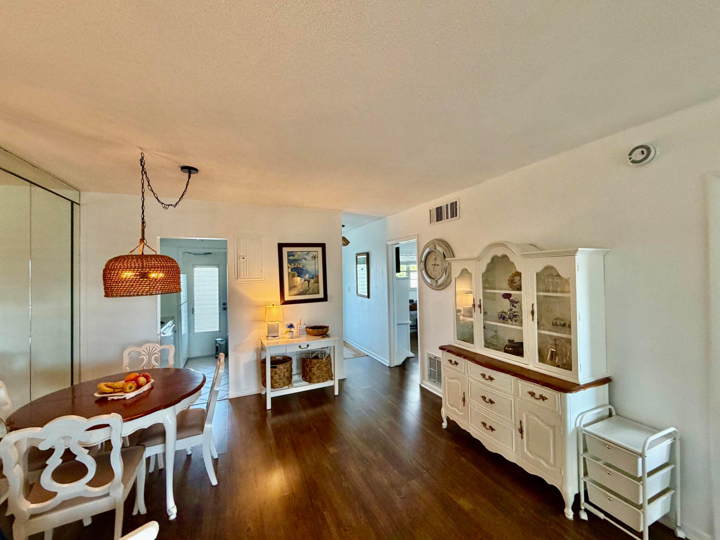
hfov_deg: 102.1
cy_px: 270
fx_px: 291
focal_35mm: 14
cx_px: 360
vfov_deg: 85.7
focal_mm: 2.22
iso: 320
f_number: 2.2
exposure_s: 1/60
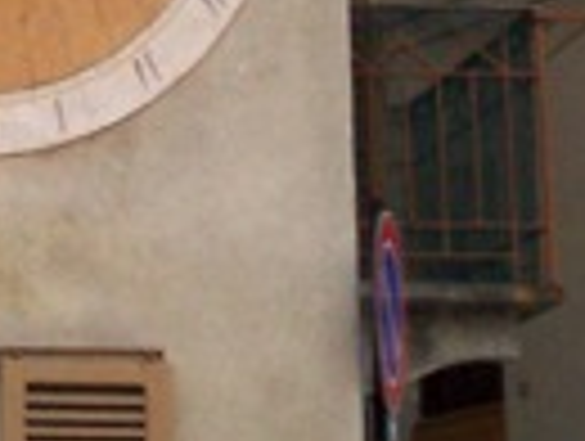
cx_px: -158
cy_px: -68
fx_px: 3742
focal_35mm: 221
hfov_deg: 8.8
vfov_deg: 6.7
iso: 140
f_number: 4.5
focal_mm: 5.9
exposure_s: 1/64
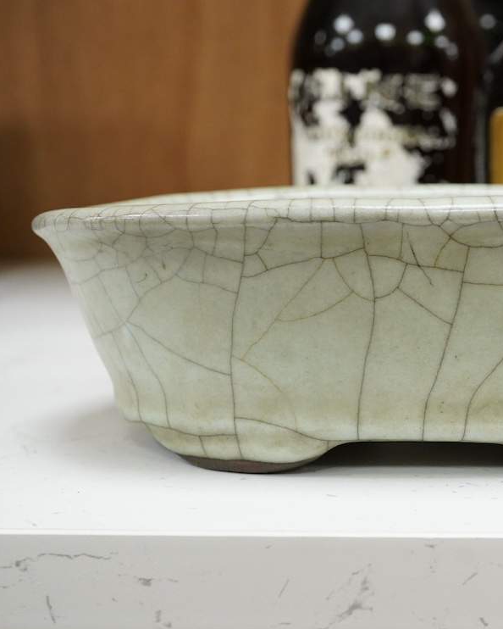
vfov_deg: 29.6
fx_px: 1190
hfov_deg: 23.4
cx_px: 432
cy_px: 317
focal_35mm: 64
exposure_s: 1/160
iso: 2500
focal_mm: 30
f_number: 9
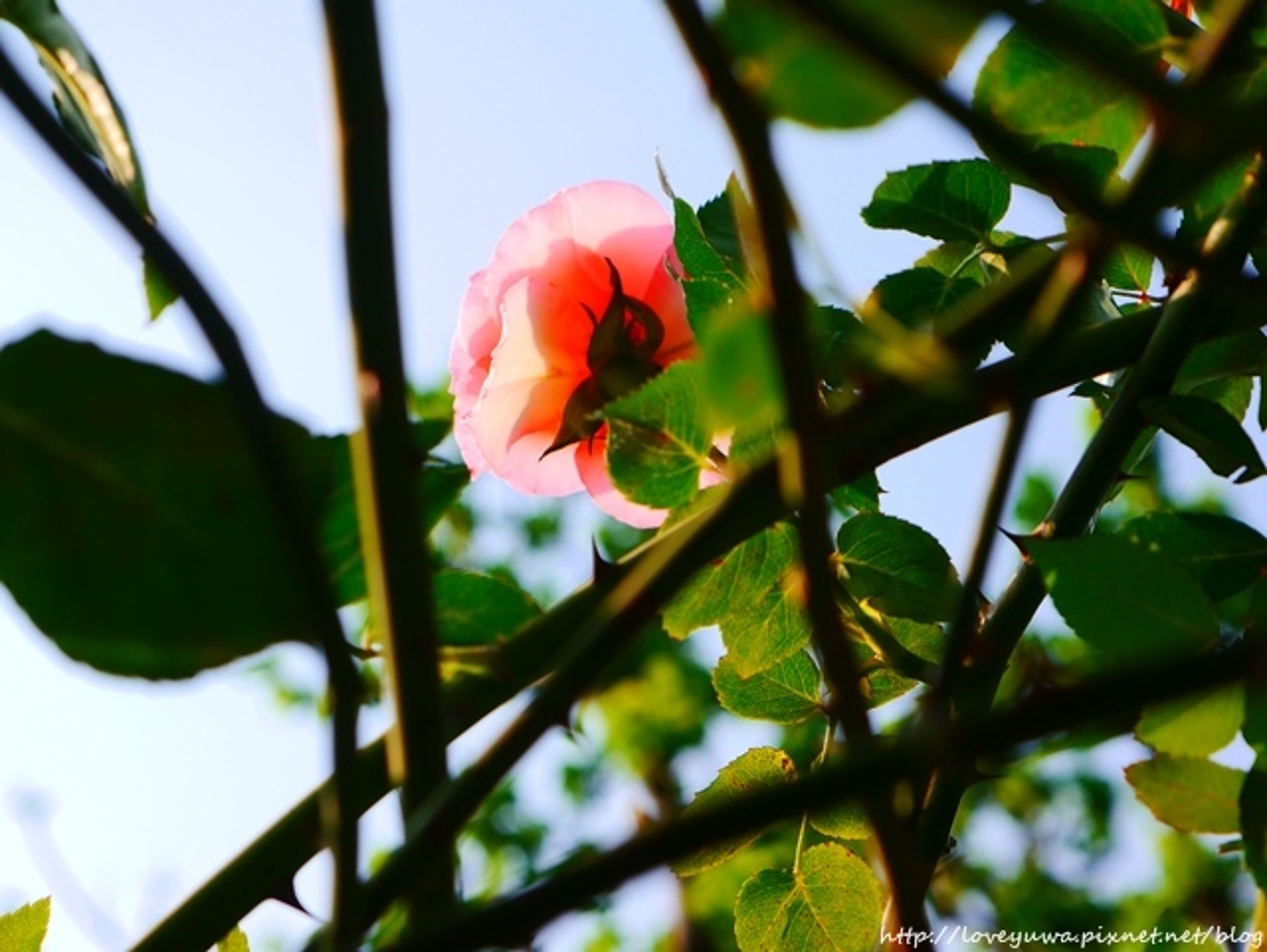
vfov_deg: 17.6
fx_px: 3077
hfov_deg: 23.3
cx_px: 634
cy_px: 476
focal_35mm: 84
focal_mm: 42
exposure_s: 1/250
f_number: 8
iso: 160
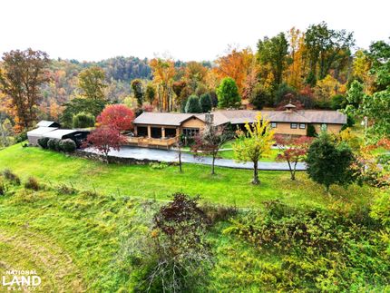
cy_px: 146
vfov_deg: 56.9
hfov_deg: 71.6
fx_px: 271
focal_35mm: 24
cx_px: 195
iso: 110
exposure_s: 1/2000
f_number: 1.7
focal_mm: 6.72
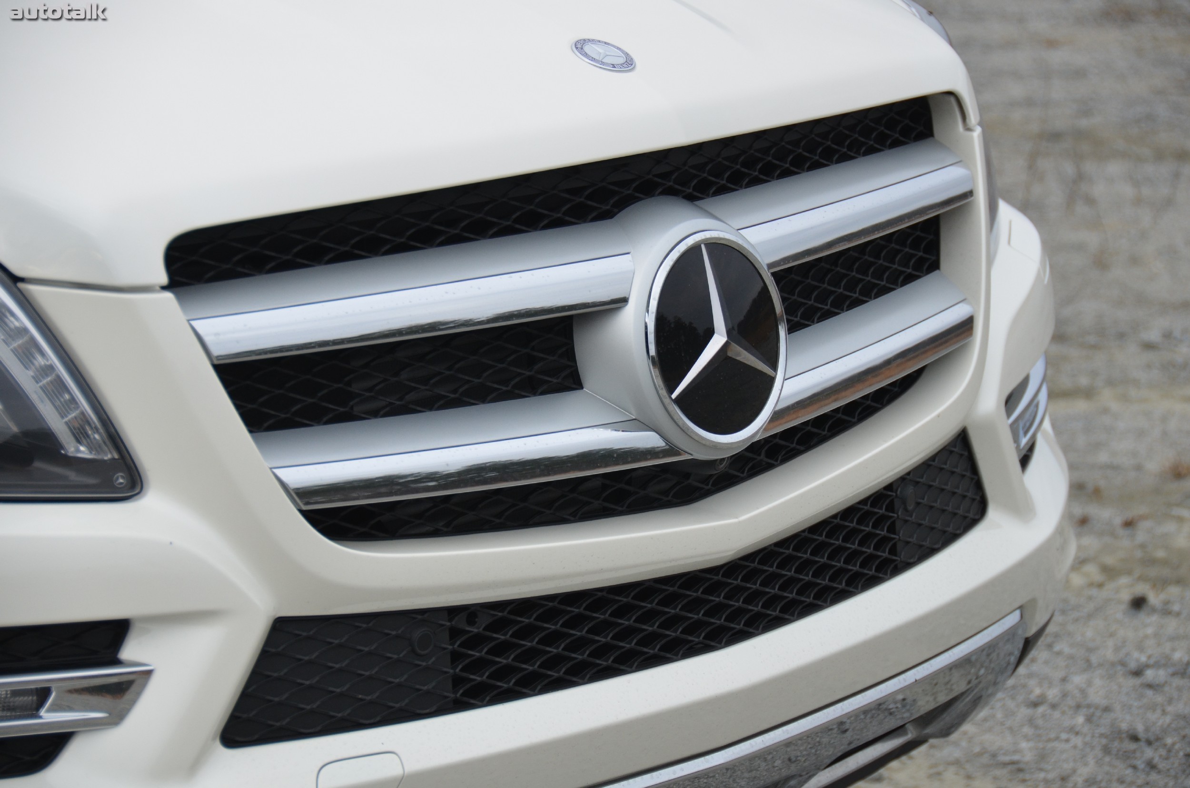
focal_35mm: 142
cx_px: 595
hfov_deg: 14.4
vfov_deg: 9.6
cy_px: 394
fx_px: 4701
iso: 560
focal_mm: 95
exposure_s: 1/1000
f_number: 5.3
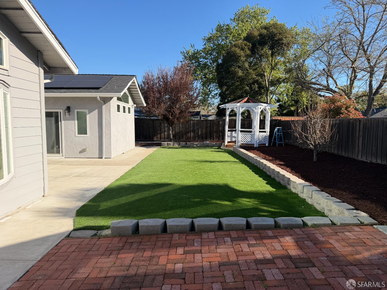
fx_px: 268
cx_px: 194
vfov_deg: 56.8
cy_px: 145
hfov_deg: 71.6
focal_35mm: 24
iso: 80
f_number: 1.78
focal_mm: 6.76
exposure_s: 1/2907
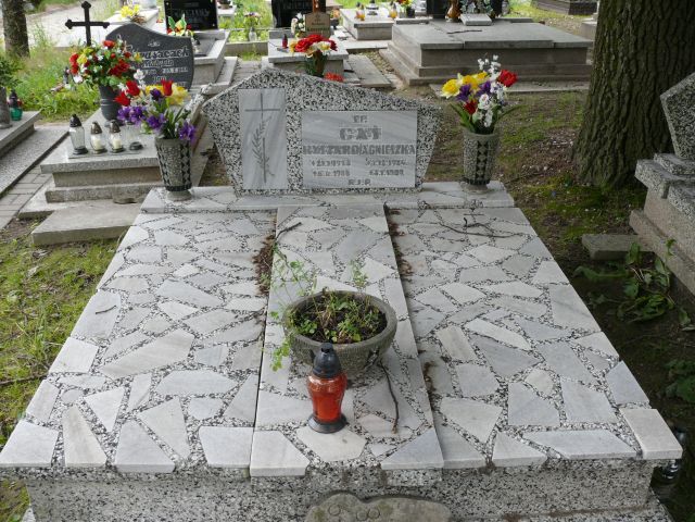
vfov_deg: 40.7
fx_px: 703
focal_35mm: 35
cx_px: 348
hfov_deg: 52.6
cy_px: 261
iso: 100
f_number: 3.6
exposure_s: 1/100
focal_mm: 7.4
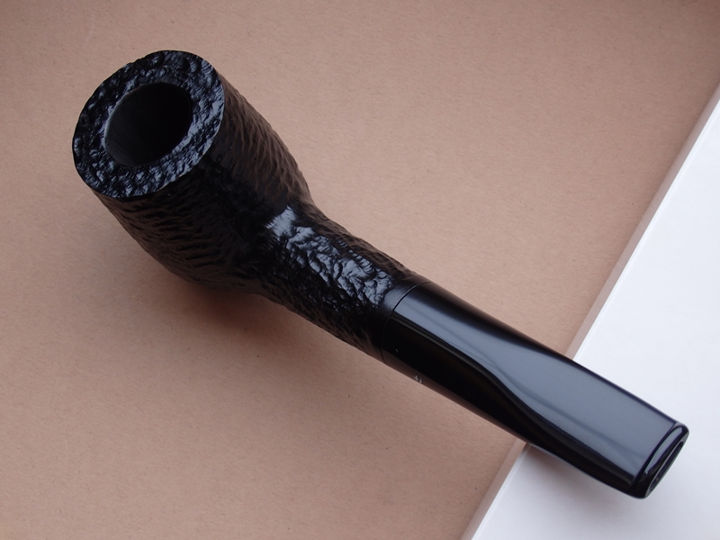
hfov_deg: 29.4
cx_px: 360
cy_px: 270
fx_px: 1373
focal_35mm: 66
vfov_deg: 22.3
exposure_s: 1/10
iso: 125
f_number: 4.4
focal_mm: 11.9
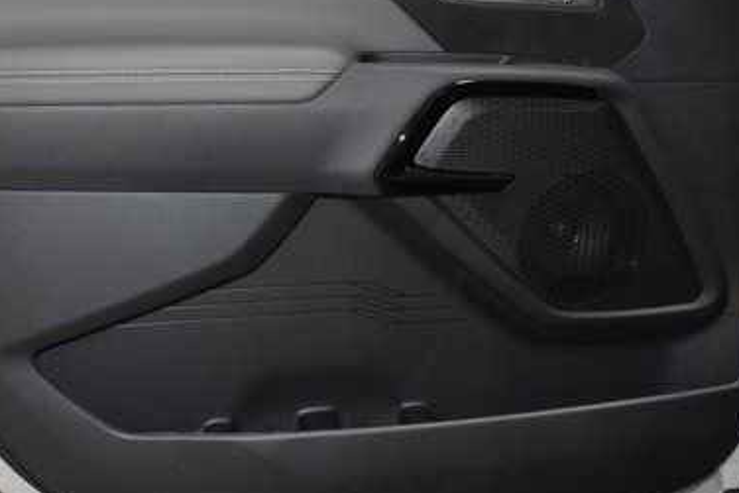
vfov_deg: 29.1
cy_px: 172
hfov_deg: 42.5
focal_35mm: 46
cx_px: 295
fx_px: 945
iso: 2200
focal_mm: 18
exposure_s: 1/125
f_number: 3.5
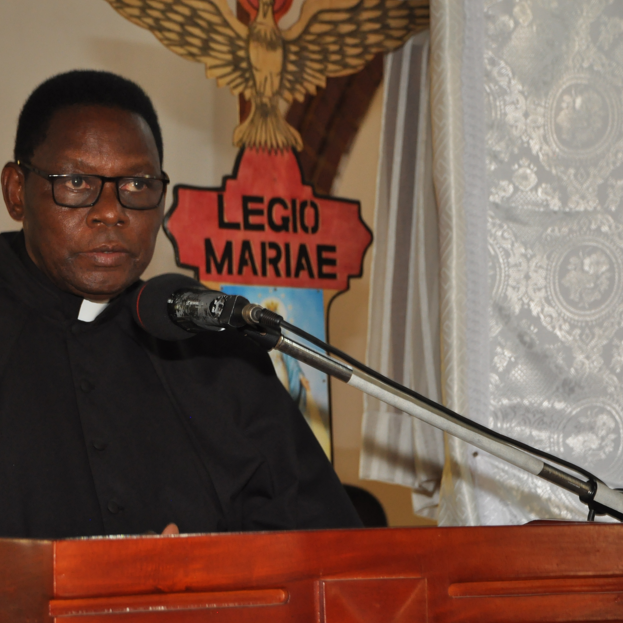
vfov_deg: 14.7
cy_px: 312
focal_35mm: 119
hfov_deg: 14.6
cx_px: 157
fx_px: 2423
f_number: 5.6
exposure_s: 1/30
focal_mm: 62
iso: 800
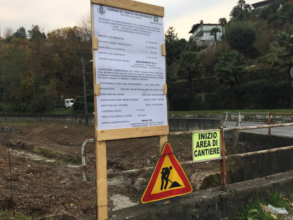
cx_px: 146
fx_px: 254
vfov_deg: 46.8
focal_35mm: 30
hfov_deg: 60.0
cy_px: 106
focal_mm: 4.15
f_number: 2.2
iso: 32
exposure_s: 1/134
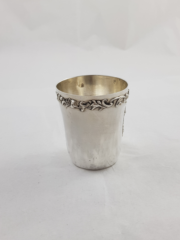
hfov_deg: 53.1
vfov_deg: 67.3
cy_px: 120
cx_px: 90
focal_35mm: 26
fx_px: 180
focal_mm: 4.2
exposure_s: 1/113
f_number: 1.7
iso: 40
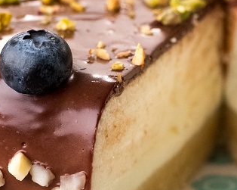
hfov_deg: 8.6
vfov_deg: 6.9
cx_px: 269
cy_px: 103
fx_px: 1571
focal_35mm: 224
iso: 640
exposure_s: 1/60
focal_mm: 50
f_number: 6.3
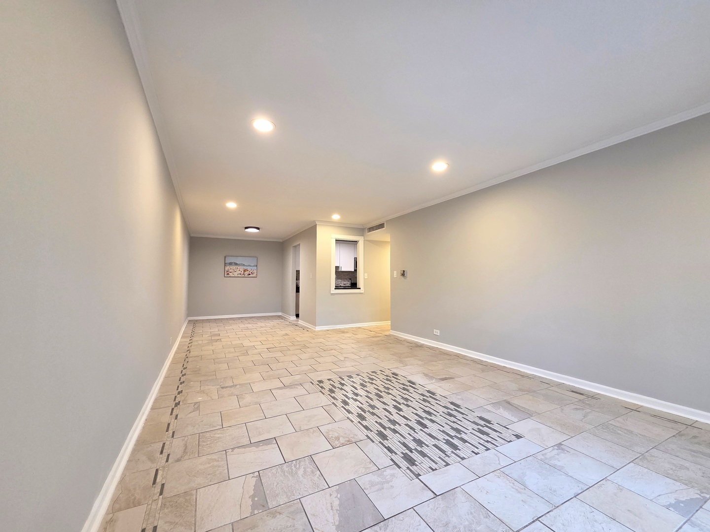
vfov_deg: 89.9
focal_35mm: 13
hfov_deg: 106.2
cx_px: 355
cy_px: 266
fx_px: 267
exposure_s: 1/60
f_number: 2.2
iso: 250
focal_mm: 2.2
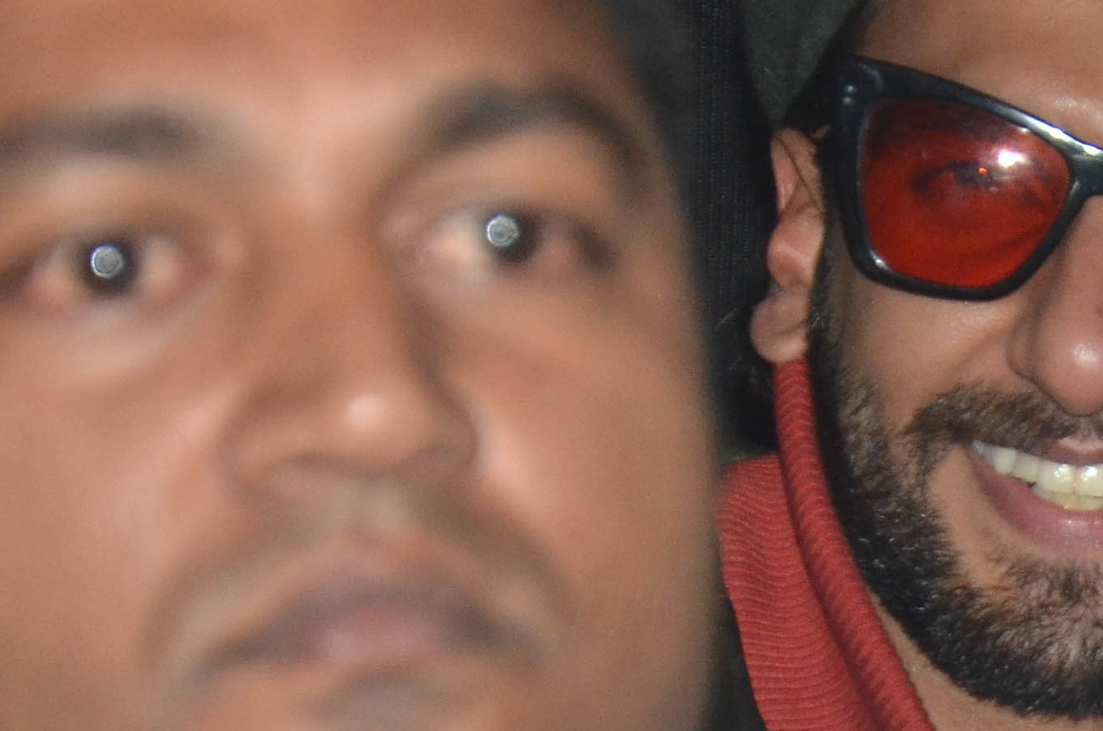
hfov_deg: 4.2
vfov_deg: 2.8
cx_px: 1737
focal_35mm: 493
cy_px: 566
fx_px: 15076
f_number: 5.6
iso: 1000
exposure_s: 1/200
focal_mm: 90
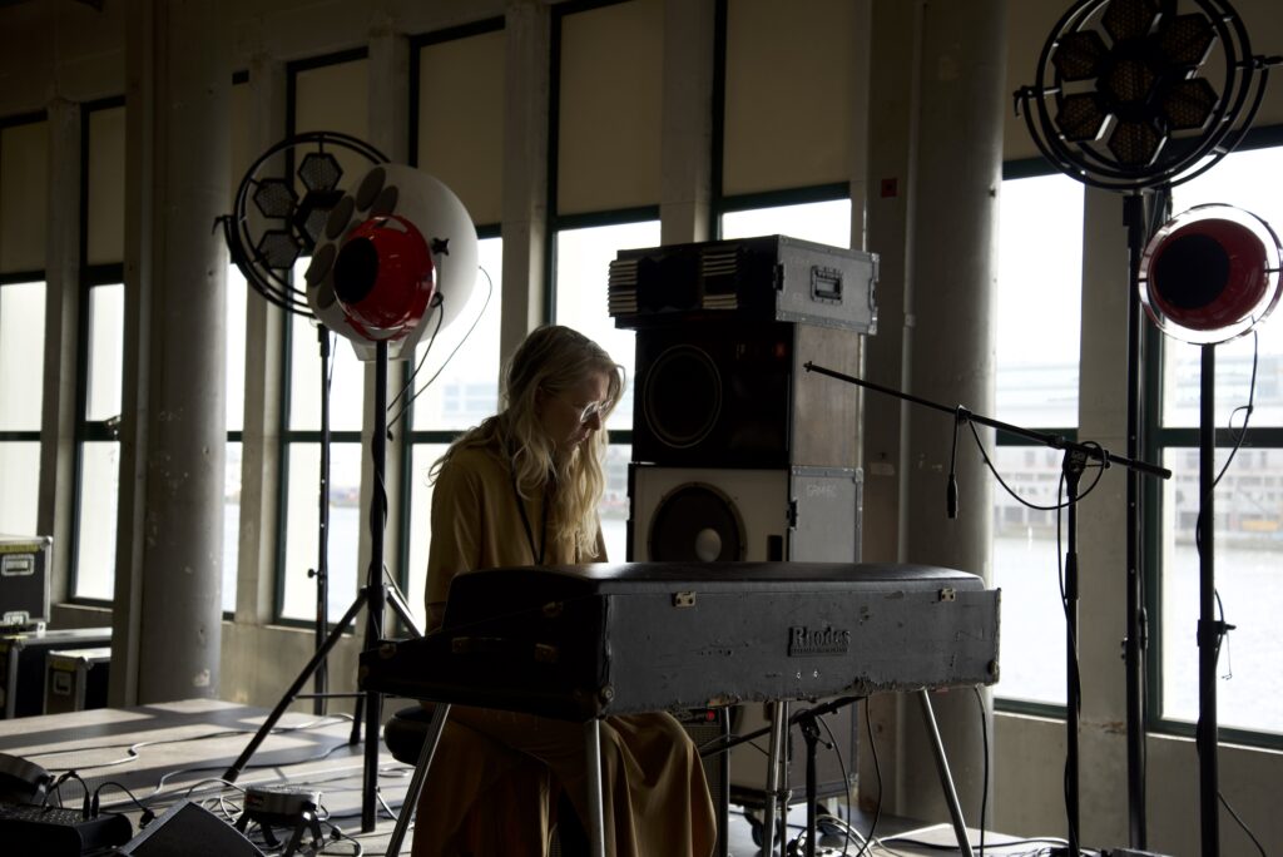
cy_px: 428
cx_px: 642
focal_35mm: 52
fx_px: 1854
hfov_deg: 38.2
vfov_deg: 26.0
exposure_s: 1/100
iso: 100
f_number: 5
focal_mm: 52
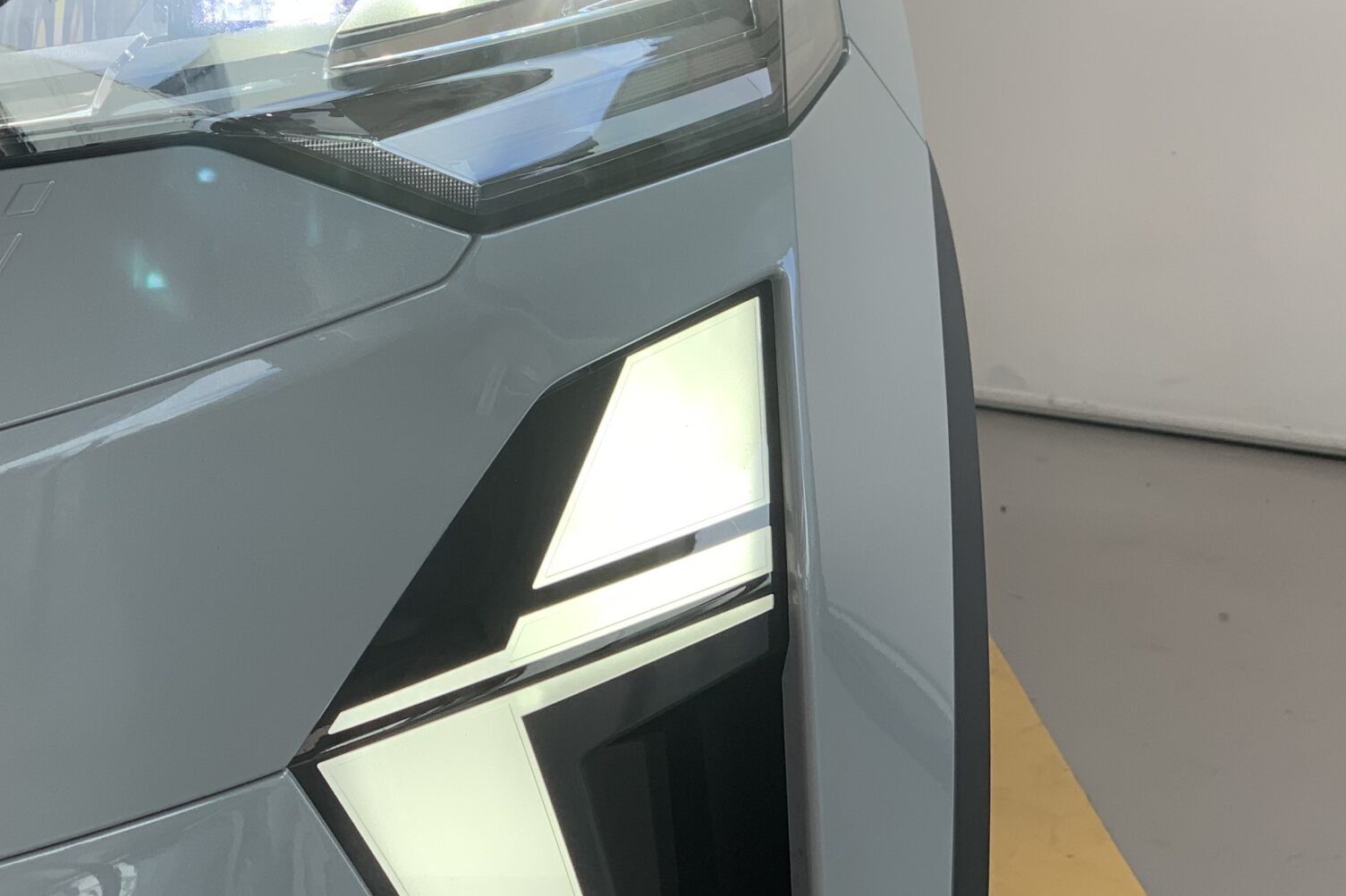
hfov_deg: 22.0
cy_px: 84
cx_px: 379
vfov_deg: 14.7
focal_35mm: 92
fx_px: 3439
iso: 20
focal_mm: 6
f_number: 2.4
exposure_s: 1/83
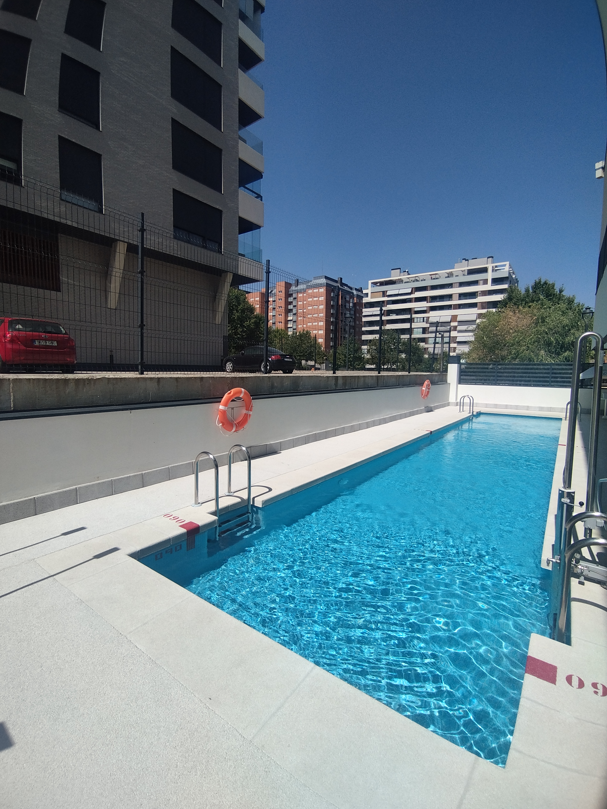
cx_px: 304
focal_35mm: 16
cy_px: 404
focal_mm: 1.65
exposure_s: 1/2281
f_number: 2.2
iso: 50
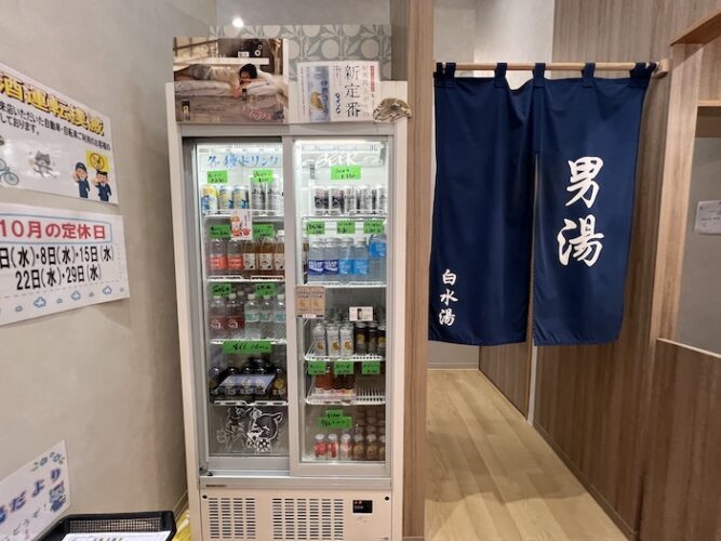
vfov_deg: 89.9
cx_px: 360
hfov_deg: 106.2
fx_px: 271
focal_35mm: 13
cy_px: 270
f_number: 1.8
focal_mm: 1.57
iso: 250
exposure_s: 1/100
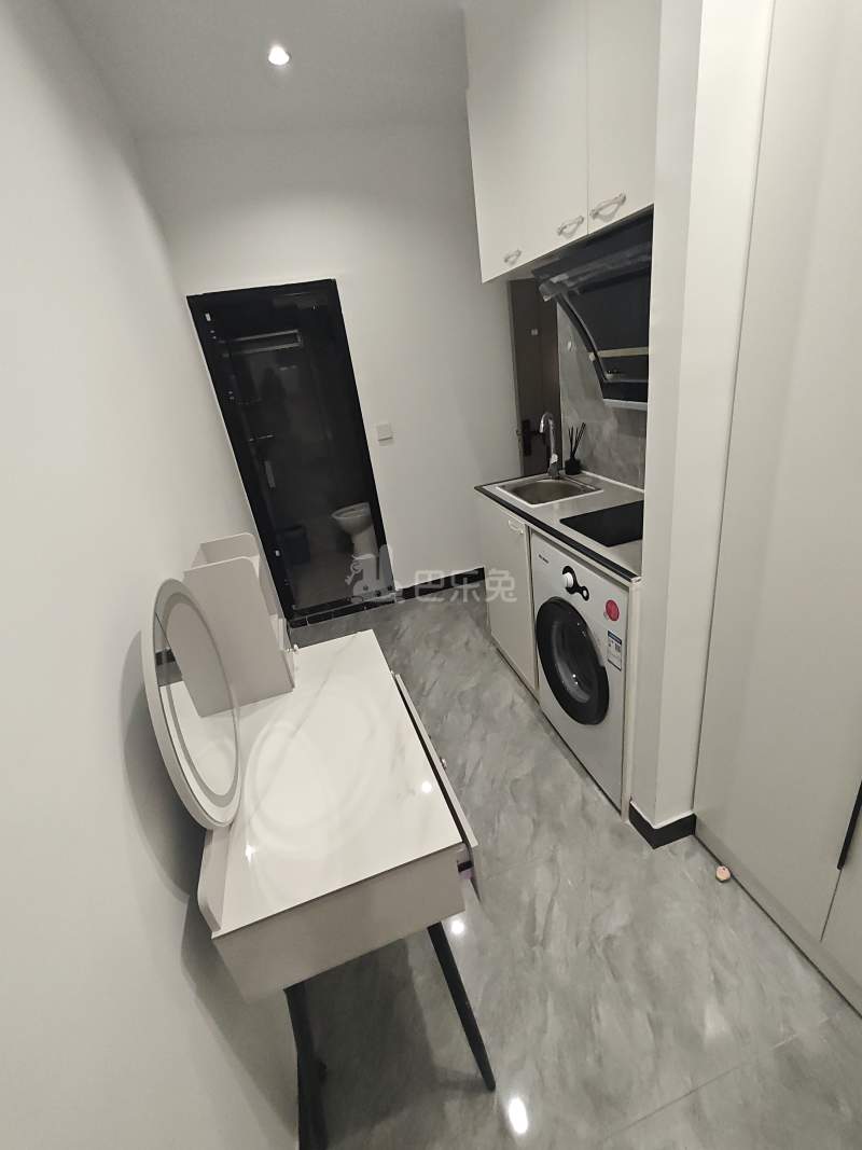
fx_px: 498
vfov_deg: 98.2
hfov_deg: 81.7
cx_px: 431
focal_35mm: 15
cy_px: 575
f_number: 2.2
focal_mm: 1.91
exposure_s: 1/51.3
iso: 250
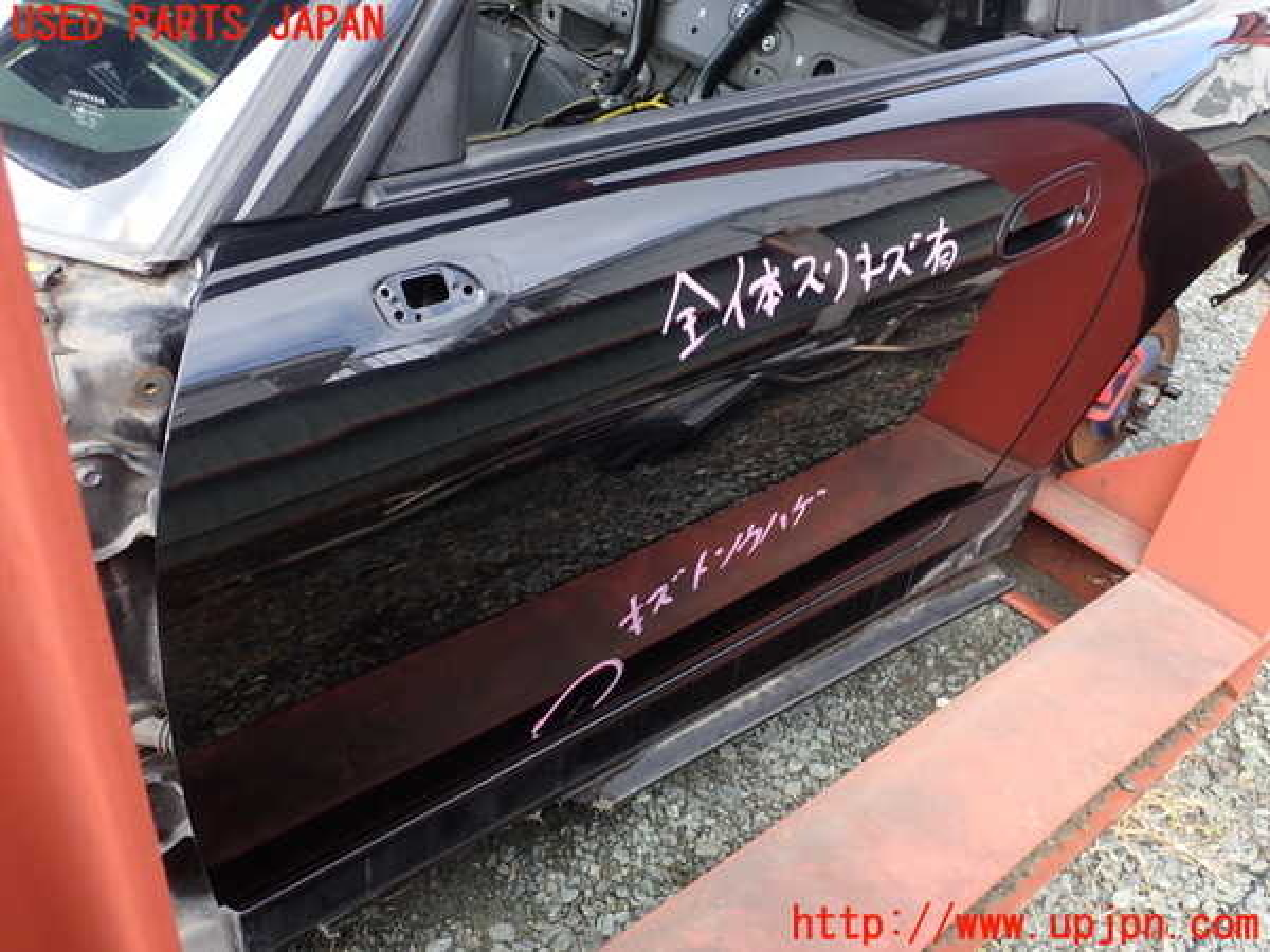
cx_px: 635
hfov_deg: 60.0
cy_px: 476
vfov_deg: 46.8
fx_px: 1101
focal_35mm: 30
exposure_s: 1/100
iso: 100
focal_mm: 5.4
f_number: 3.2
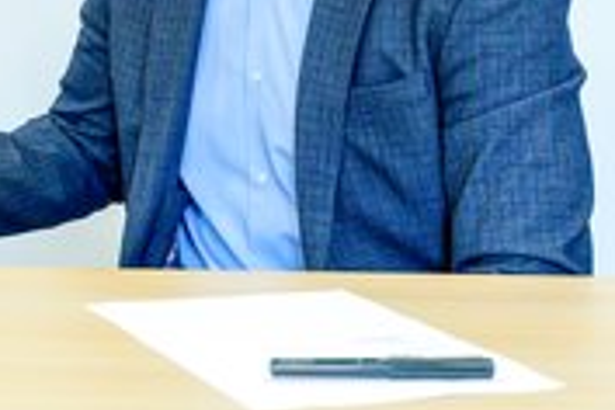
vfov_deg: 12.2
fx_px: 1879
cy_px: -92
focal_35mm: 110
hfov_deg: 18.0
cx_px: -38
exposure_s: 1/80
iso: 6400
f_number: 5.6
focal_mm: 39
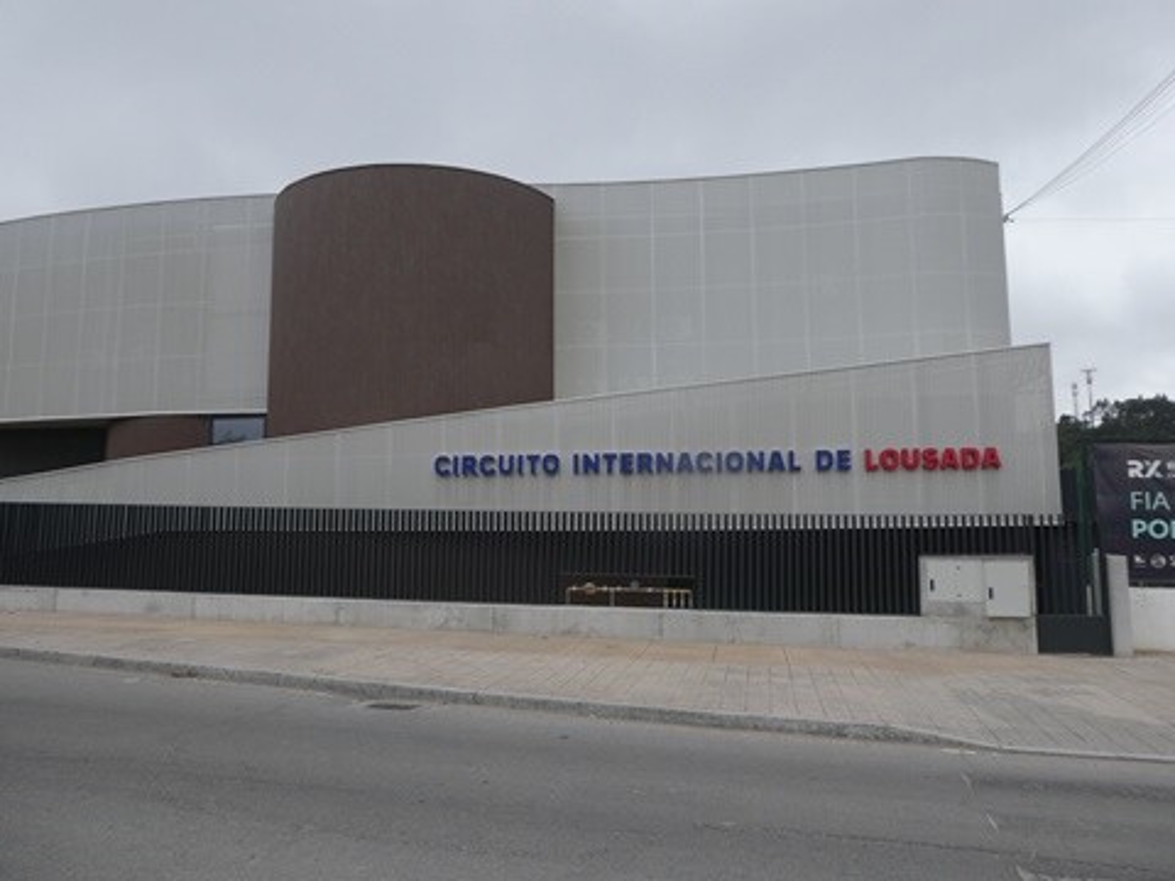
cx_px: 588
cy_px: 440
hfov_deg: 71.6
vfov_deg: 56.8
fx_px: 815
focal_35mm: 24
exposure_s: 1/500
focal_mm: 4.3
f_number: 3.3
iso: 80
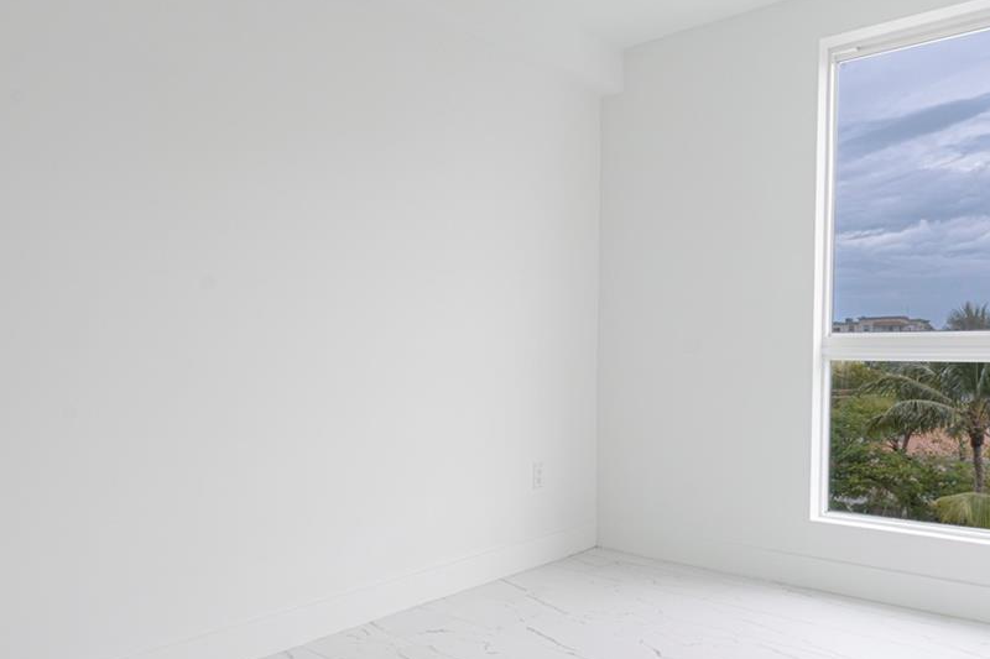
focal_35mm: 28
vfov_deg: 46.3
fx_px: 770
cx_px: 446
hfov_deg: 65.3
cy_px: 375
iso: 100
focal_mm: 14
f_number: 11
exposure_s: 1/400
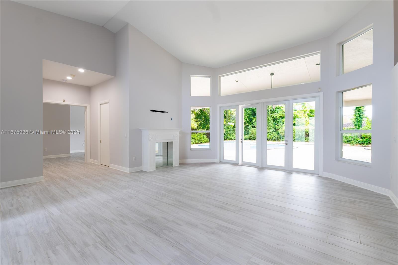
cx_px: 199
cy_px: 132
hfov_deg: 100.4
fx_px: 166
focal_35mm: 15
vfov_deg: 77.3
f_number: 7.1
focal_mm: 10
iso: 250
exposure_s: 1/5
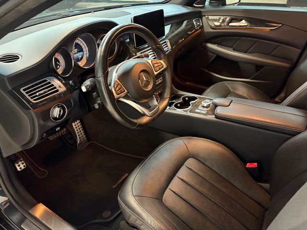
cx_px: 154
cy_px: 115
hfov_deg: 67.3
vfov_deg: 53.1
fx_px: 231
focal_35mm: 26
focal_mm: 5.96
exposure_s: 1/30
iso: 800
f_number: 1.6
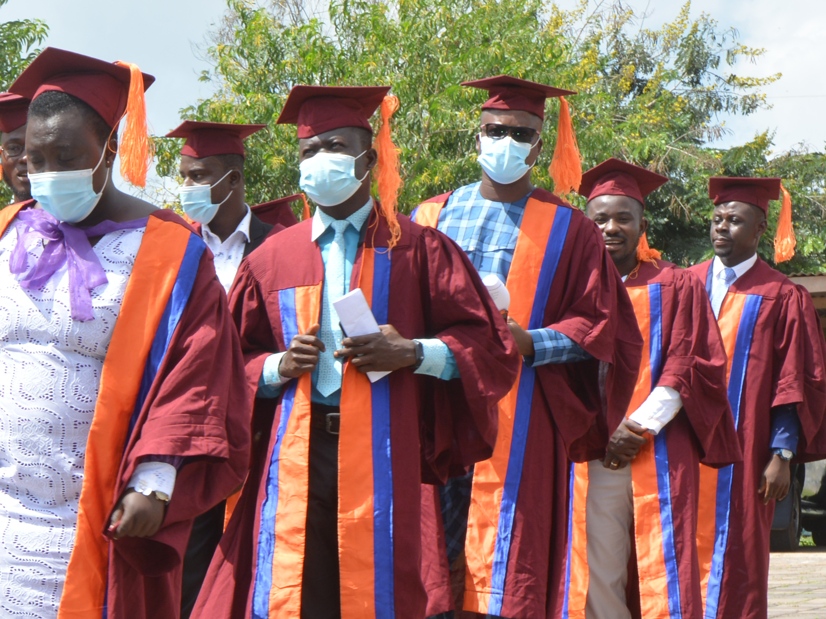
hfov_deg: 12.6
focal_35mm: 152
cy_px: 590
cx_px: -231
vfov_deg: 9.7
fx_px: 3627
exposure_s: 1/125
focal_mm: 40
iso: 160
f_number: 10
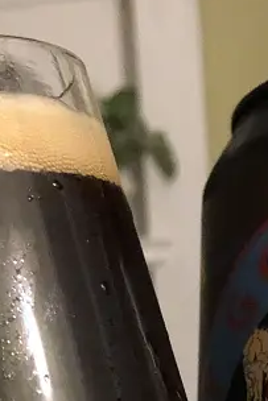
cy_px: 545
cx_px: 116
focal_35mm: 98
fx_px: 1093
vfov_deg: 19.0
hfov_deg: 14.0
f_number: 1.8
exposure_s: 1/4
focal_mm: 3.99
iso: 125
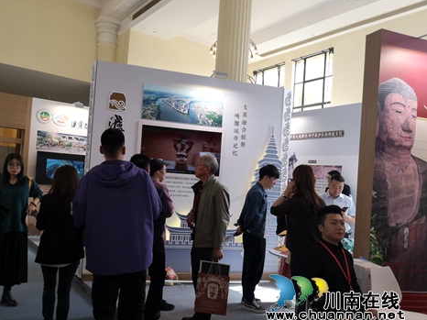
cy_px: 170
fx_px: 358
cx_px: 199
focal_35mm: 29
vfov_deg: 48.2
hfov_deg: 61.6
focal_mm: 3.95
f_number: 1.8
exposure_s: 1/900
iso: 320
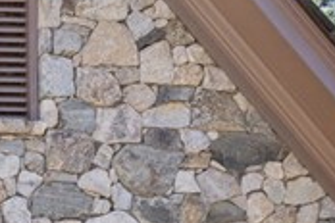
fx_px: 930
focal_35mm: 100
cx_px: -541
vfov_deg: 10.7
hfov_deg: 13.1
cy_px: 610
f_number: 8
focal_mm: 16
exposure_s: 1/320
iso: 250
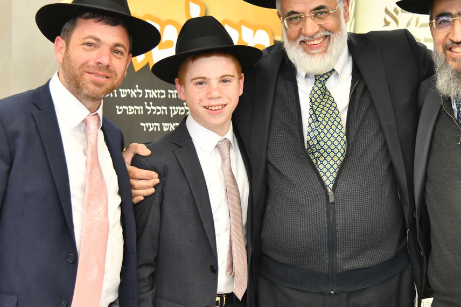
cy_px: 119
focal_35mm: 90
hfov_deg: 22.6
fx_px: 1152
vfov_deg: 15.2
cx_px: 275
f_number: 4
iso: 1000
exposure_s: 1/200
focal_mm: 55
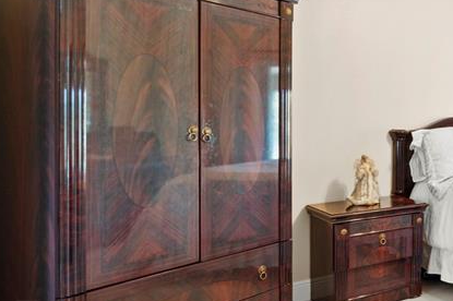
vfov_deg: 35.8
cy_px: 130
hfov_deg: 40.1
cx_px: 518
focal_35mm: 37
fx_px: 465
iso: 100
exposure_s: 3.2
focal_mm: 10
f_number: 8
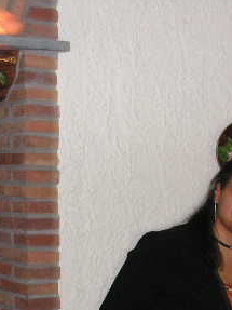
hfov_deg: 13.4
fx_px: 957
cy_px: 257
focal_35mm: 107
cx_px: 278
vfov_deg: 18.2
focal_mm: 8.1
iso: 200
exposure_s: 1/40
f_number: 3.2
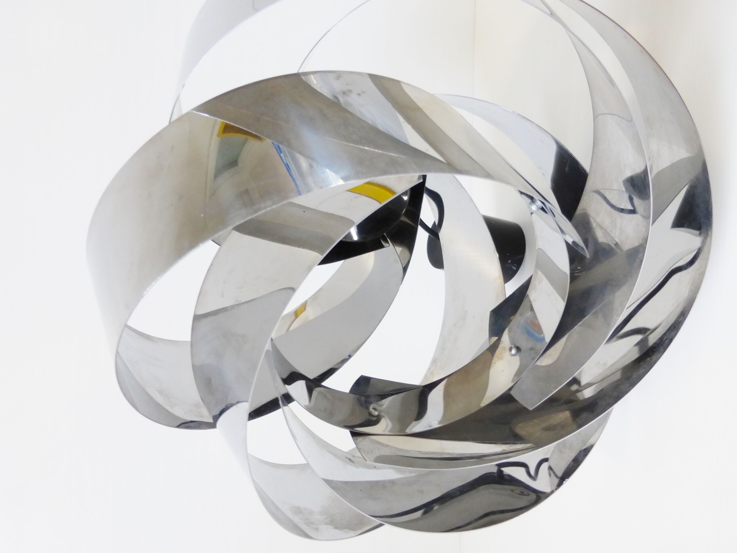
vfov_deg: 54.9
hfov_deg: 69.4
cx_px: 368
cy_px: 276
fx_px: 532
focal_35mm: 25
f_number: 3.3
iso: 160
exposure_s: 1/60
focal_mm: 4.3
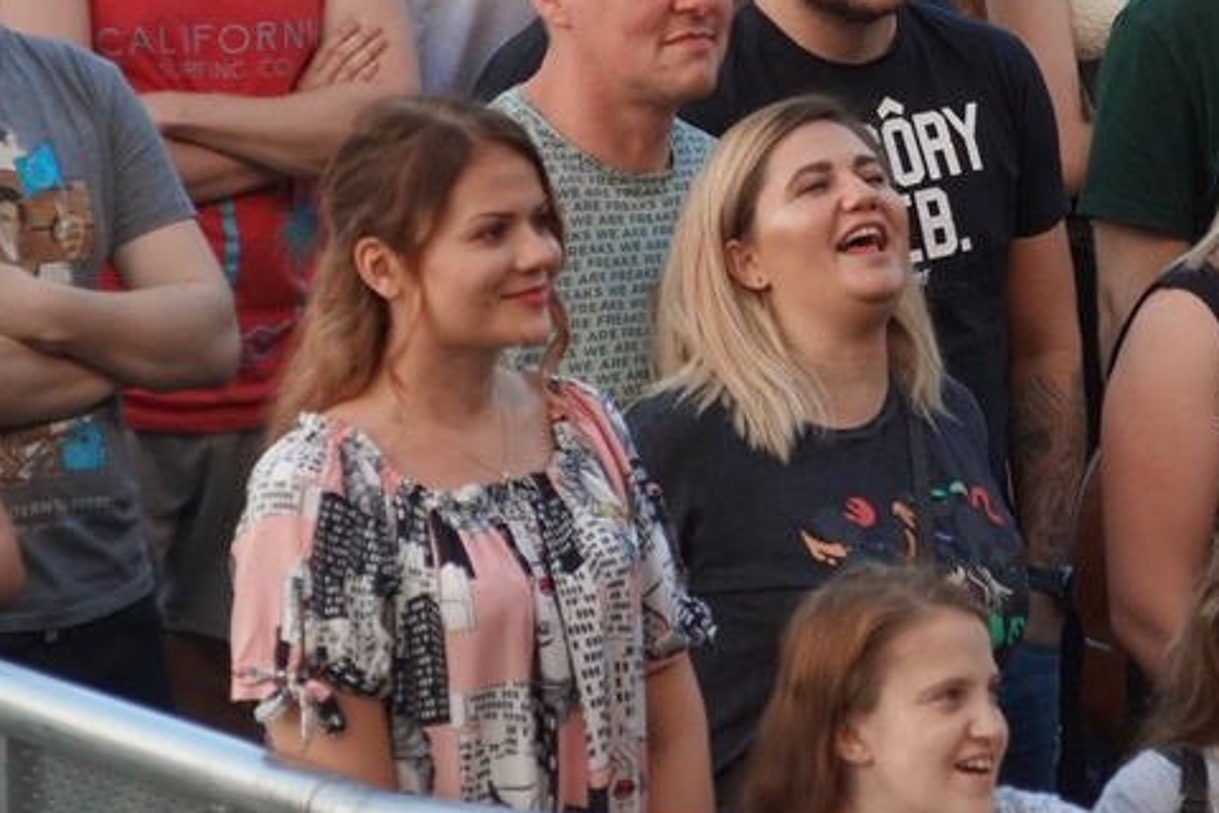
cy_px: 184
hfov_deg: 7.3
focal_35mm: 281
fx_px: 9514
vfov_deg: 4.9
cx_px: 1120
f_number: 5.6
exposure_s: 1/125
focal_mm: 90
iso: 800
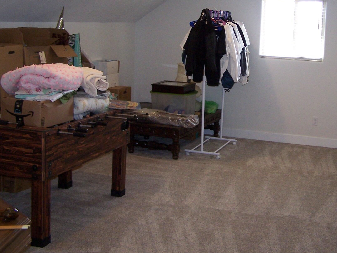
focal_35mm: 54
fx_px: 526
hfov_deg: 35.1
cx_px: 235
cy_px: 89
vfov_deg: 26.9
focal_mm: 6.3
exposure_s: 1/60
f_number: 2.8
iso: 140
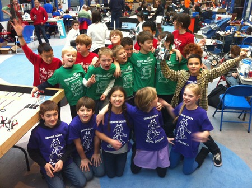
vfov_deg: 40.6
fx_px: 254
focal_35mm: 35
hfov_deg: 52.7
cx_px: 126
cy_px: 94
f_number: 2.8
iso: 125
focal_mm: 3.85
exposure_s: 1/17
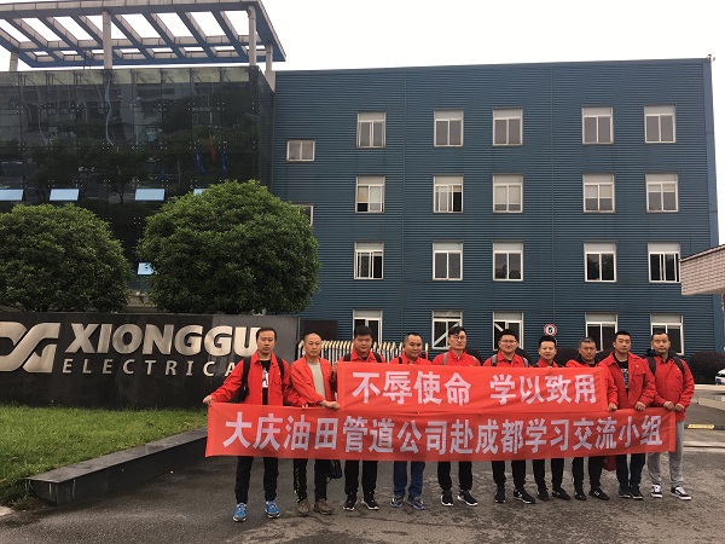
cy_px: 272
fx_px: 607
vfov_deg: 48.2
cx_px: 362
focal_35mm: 29
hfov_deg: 61.7
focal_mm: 4.15
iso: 25
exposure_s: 1/291
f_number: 2.2
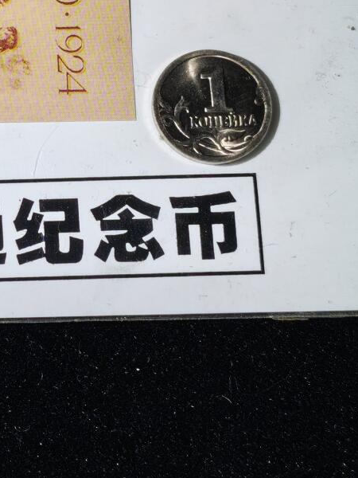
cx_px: -152
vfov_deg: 13.1
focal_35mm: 150
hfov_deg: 9.6
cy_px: 104
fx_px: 2068
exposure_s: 1/100
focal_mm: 5.85
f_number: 1.63
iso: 80
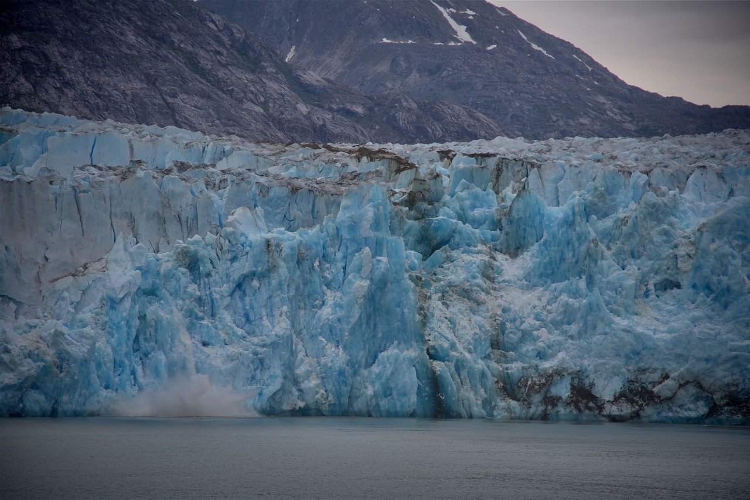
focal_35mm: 120
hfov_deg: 17.1
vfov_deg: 11.4
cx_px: 375
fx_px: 2500
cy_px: 250
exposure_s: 1/250
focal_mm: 120
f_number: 4
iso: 140
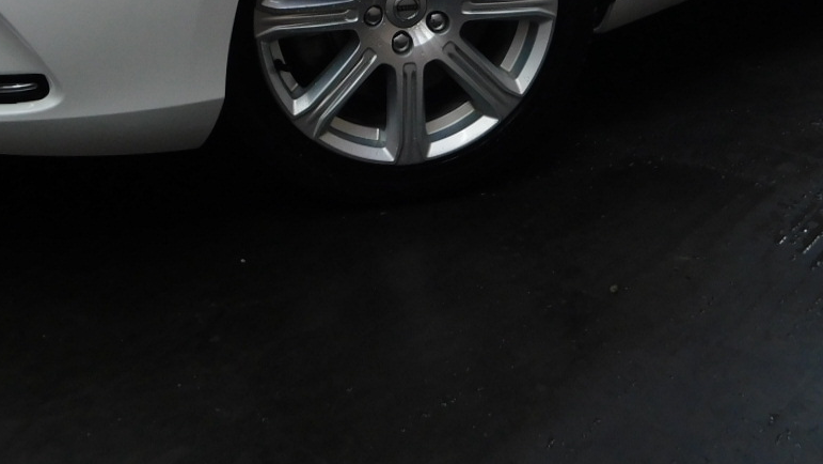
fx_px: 1135
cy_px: -142
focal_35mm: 52
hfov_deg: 39.8
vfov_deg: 20.9
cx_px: 379
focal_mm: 4
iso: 125
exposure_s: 1/30
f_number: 3
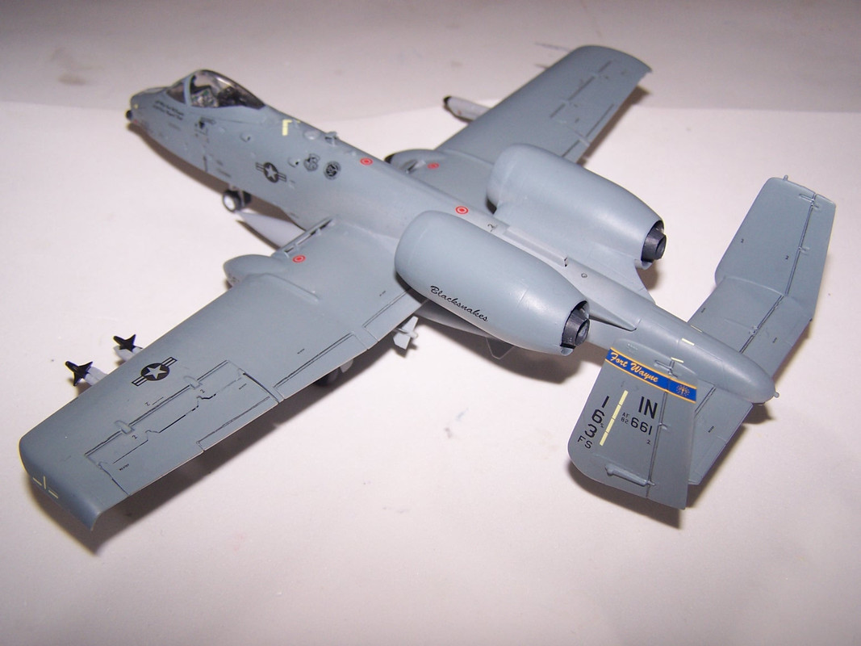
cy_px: 323
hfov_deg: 49.0
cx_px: 430
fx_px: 945
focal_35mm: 38
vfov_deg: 37.7
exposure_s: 1/60
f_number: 2.8
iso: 80
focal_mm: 6.3
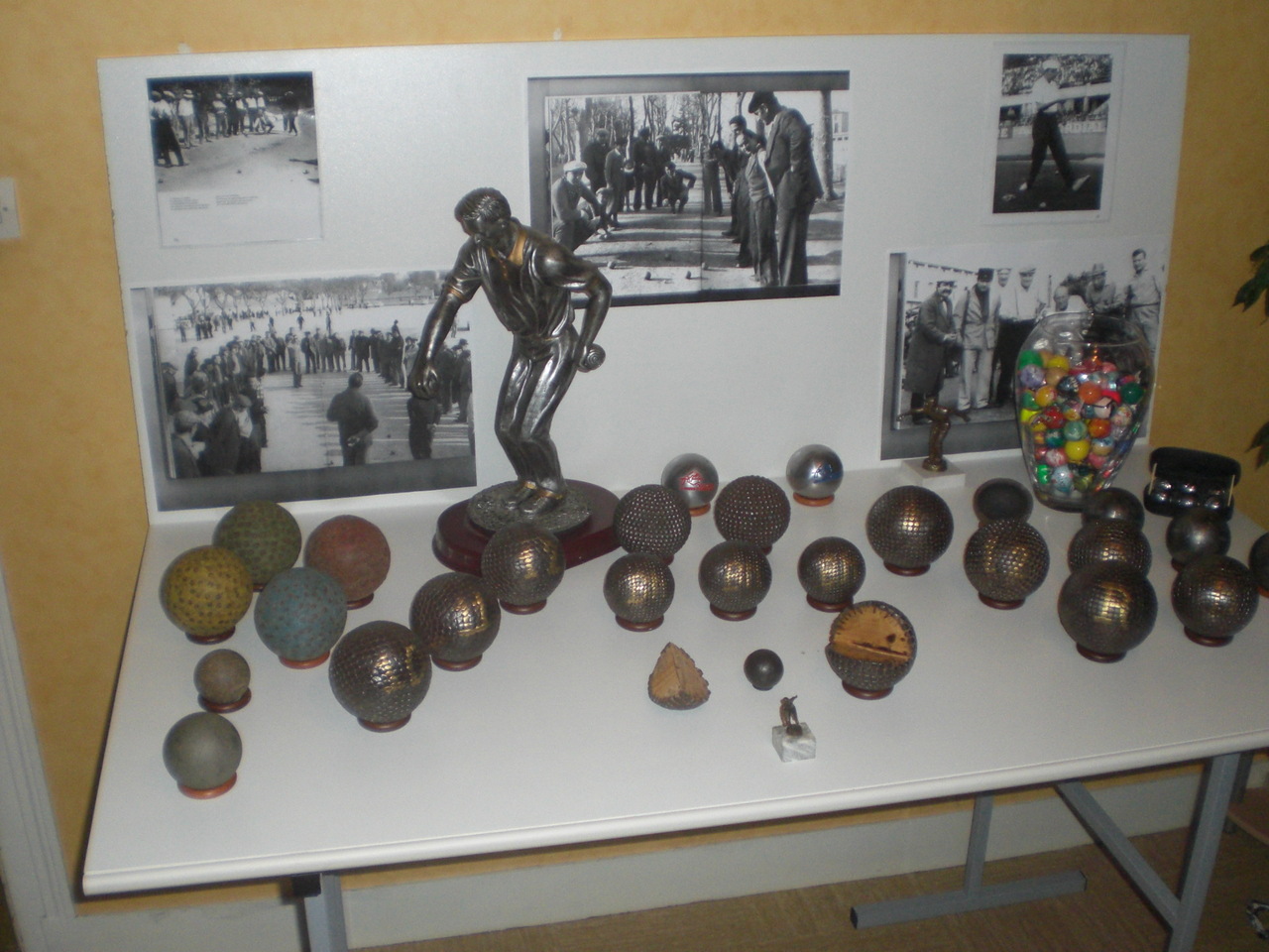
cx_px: 634
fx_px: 1393
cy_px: 476
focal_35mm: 38
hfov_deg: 49.0
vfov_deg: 37.7
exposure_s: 1/60
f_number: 3.1
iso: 200
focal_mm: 6.3
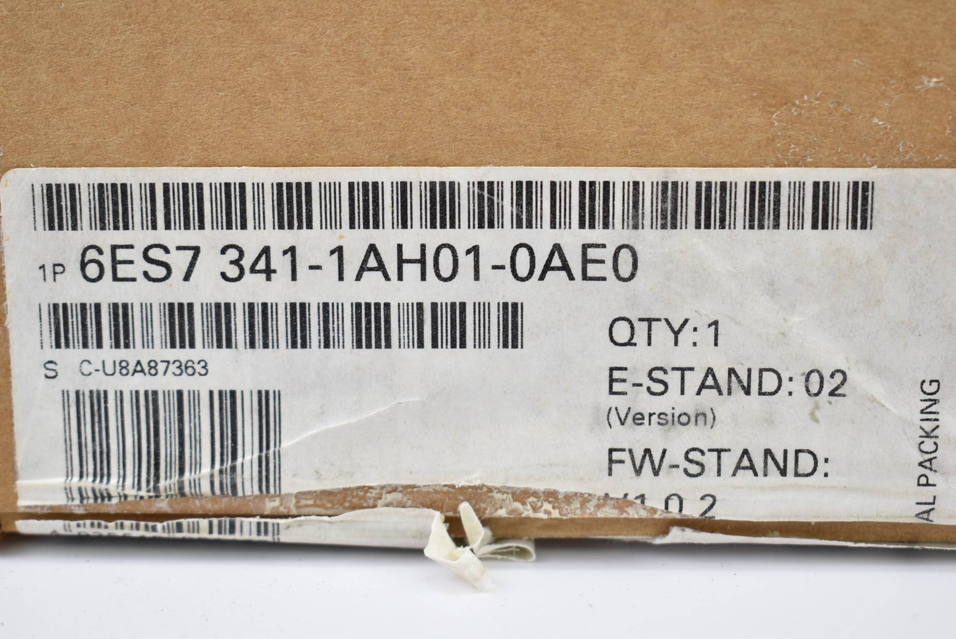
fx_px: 1595
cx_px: 478
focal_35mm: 60
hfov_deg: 33.4
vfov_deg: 22.7
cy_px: 320
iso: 100
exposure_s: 1/30
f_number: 4.8
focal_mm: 40
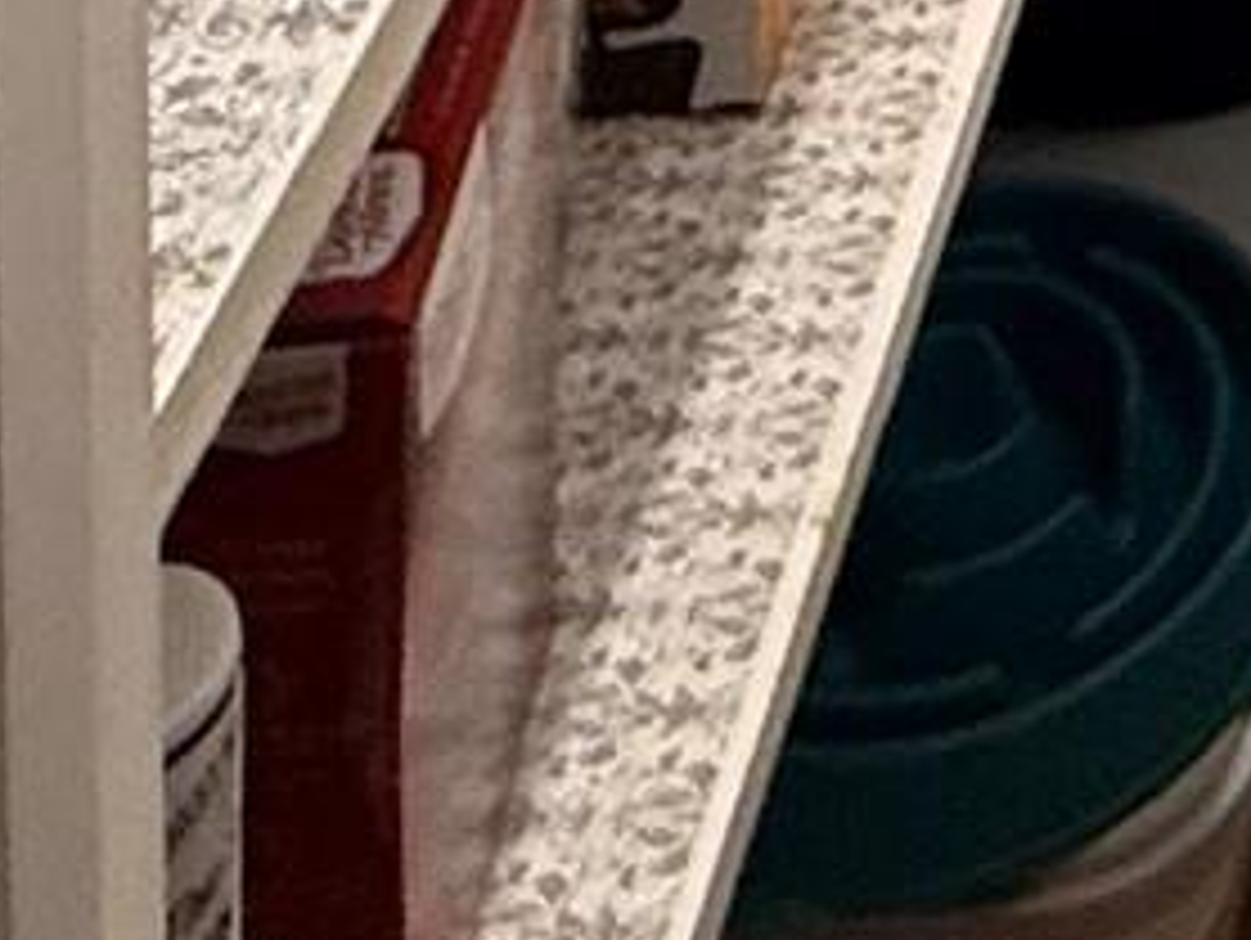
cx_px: 2092
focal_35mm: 103
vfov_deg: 9.1
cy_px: -2411
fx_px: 3726
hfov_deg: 16.6
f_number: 2.2
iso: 200
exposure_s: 1/60
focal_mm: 2.22
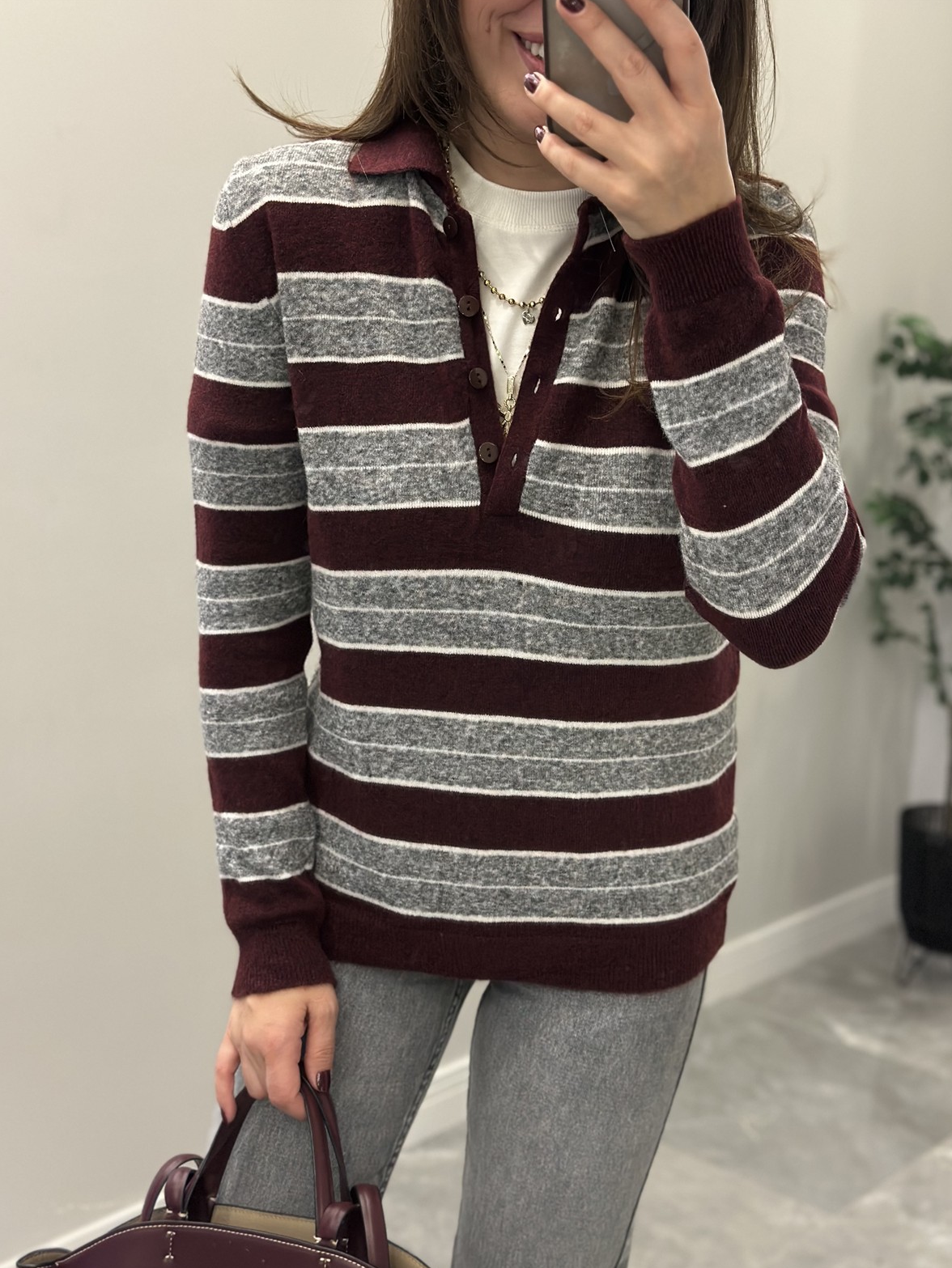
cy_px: 643
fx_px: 1796
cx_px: 472
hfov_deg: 29.7
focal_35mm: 49
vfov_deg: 38.9
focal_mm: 6.86
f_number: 1.78
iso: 500
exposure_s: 1/33
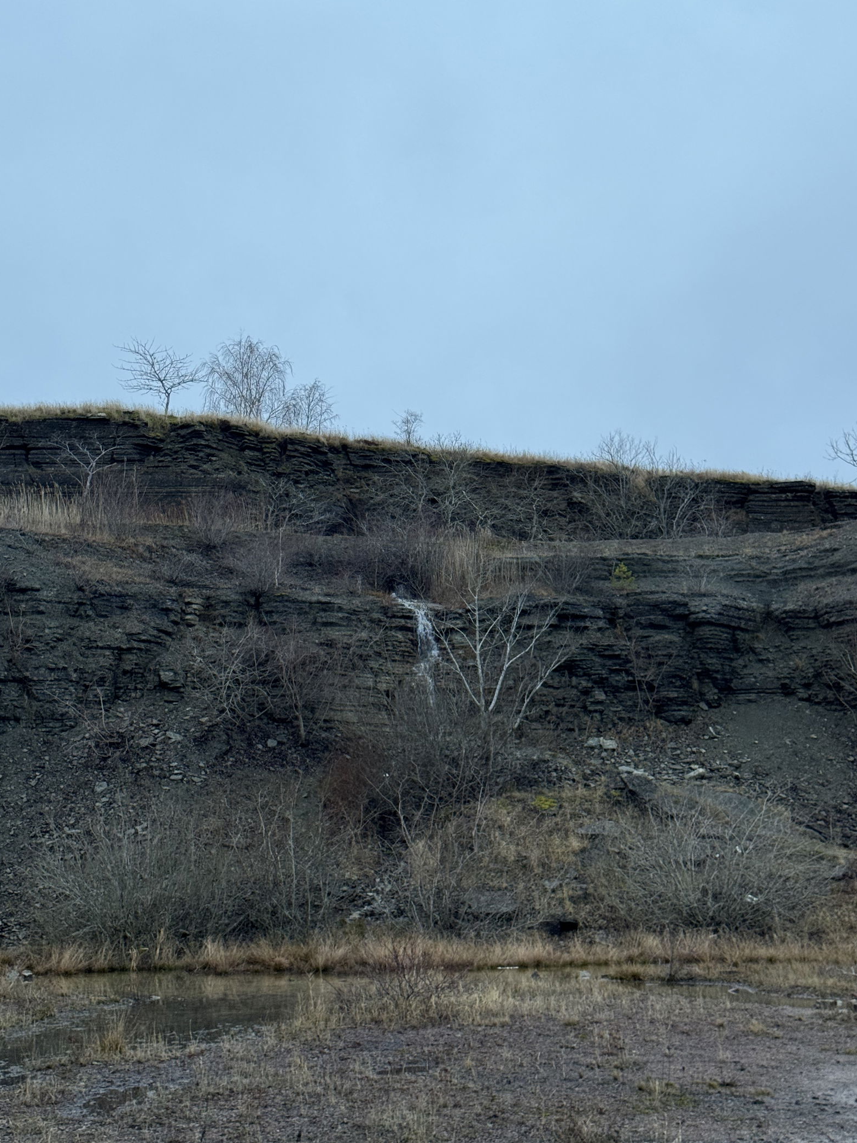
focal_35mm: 49
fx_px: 1617
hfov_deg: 29.7
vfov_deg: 38.9
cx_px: 434
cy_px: 568
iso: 100
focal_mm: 6.76
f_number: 1.78
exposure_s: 1/64
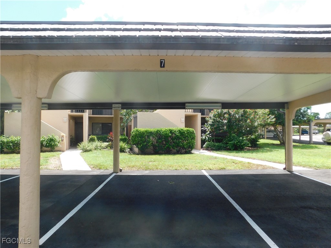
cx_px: 166
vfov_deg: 58.9
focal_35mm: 23
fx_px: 220
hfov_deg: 73.9
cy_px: 124
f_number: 3
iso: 125
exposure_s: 1/640
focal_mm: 4
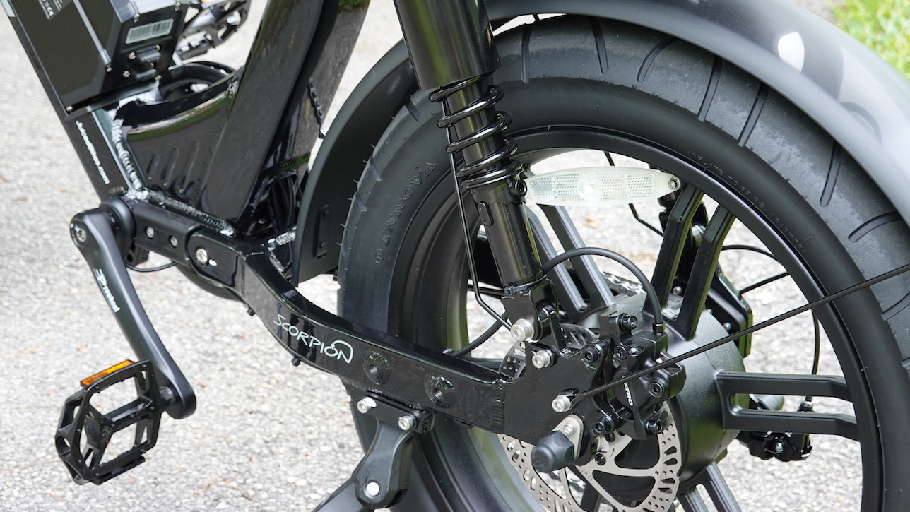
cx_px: 454
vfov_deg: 16.3
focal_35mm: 74
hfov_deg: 28.6
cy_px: 209
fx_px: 1786
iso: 200
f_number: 4
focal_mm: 25.85
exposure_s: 1/80
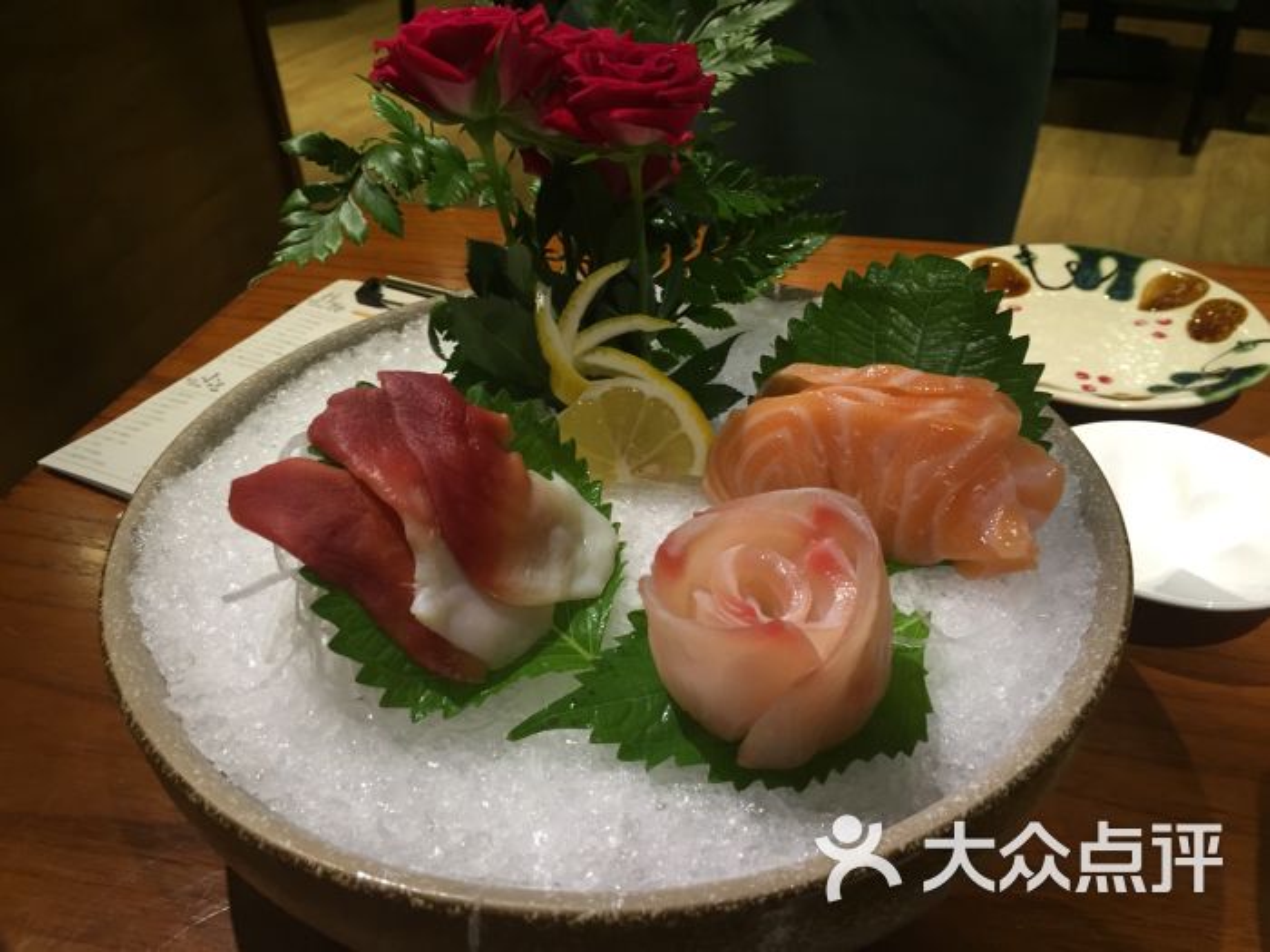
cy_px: 476
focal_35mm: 29
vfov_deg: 48.2
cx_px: 635
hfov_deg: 61.7
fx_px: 1064
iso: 125
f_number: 2.2
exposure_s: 1/33
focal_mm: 4.15
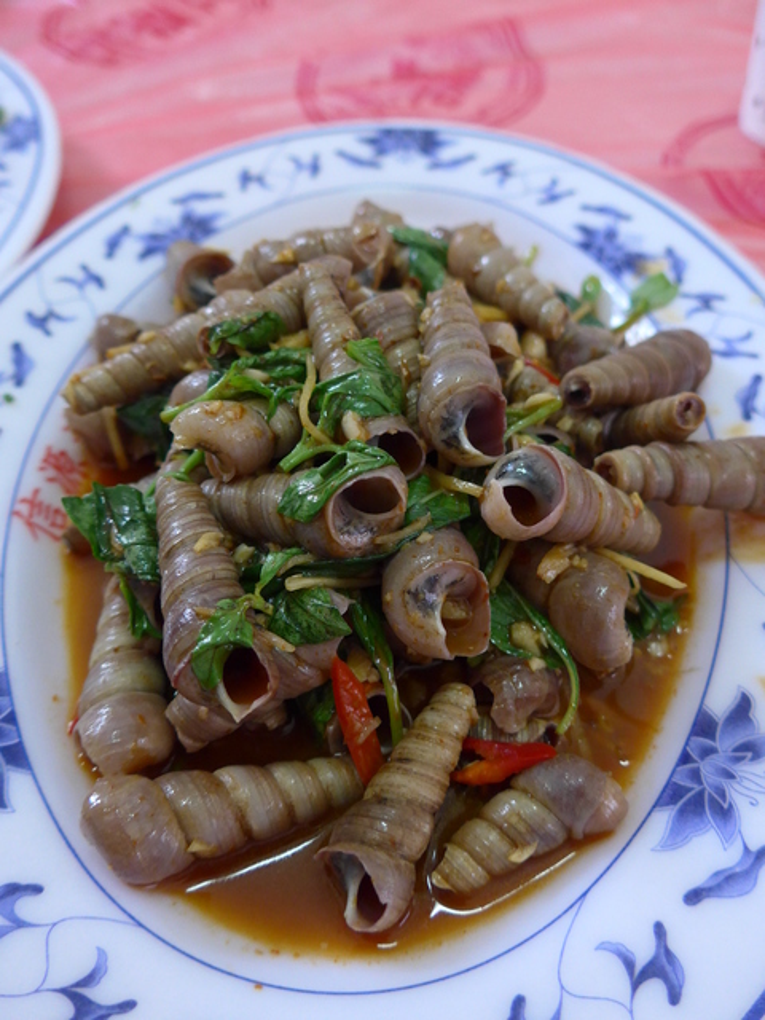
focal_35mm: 29
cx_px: 382
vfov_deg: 61.7
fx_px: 855
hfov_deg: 48.2
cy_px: 510
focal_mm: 6
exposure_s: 1/50
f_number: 2
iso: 400
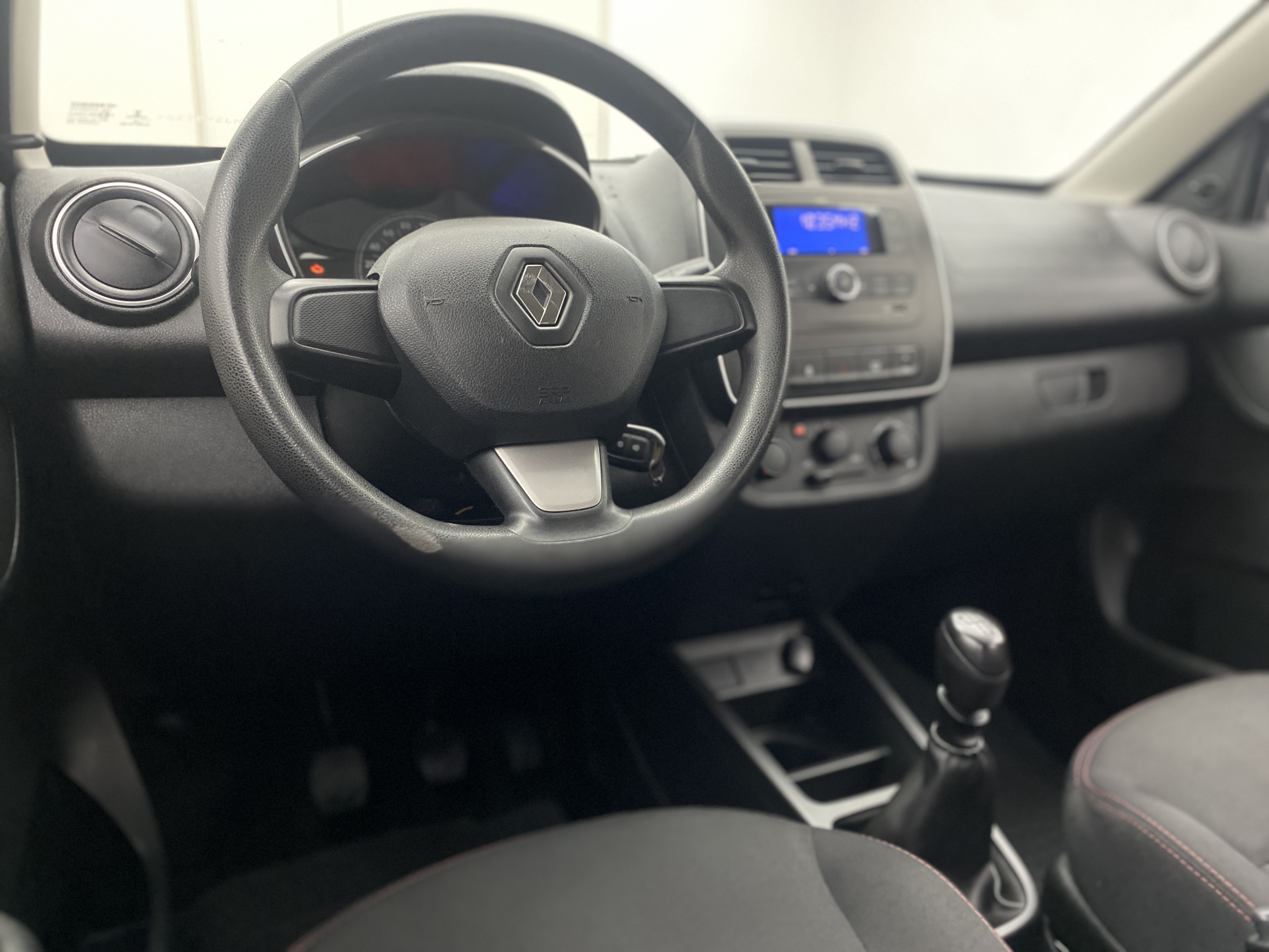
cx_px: 634
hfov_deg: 67.3
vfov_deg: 53.1
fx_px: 953
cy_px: 476
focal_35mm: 26
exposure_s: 1/30
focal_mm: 4.25
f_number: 1.8
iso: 640
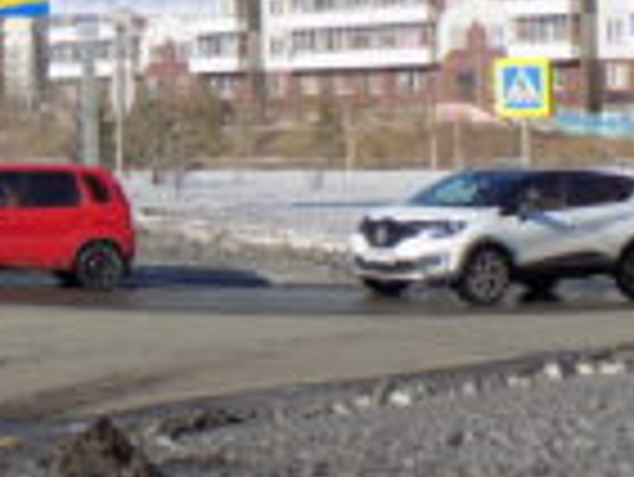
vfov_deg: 12.9
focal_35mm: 113
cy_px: -52
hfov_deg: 15.9
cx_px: -324
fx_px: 2071
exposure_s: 1/1000
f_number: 3.5
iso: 80
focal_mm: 6.6
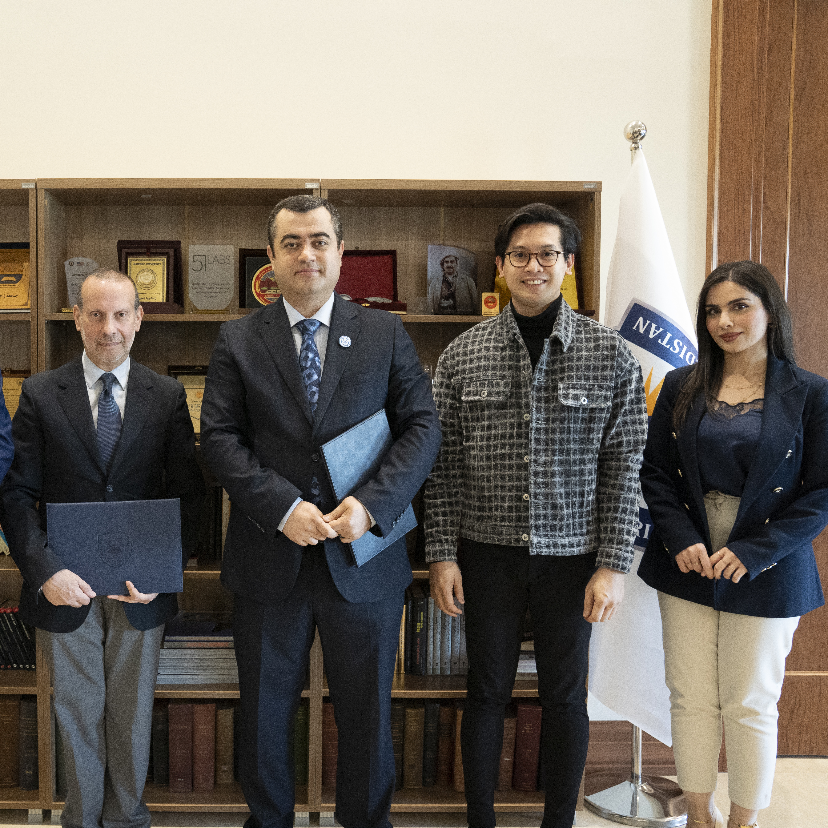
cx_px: 265
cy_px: 421
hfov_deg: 46.4
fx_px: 947
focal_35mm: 35
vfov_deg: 47.2
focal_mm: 27
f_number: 4
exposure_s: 1/160
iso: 8000
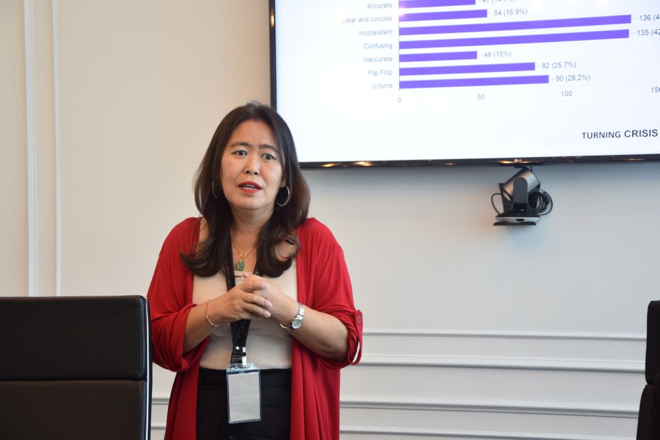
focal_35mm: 78
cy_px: 220
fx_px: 1430
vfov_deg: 17.5
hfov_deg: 26.0
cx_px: 330
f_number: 5
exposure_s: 1/15
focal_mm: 52
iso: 200
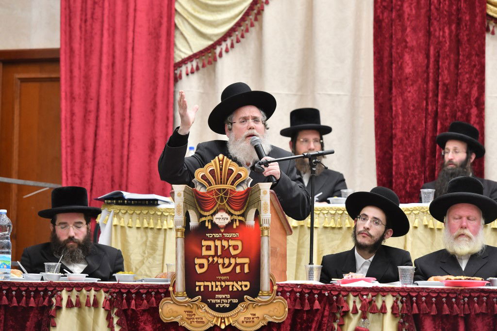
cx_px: 248
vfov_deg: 9.8
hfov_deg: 14.7
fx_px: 1933
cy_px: 166
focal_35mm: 140
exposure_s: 1/125
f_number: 5.6
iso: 1250
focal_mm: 140
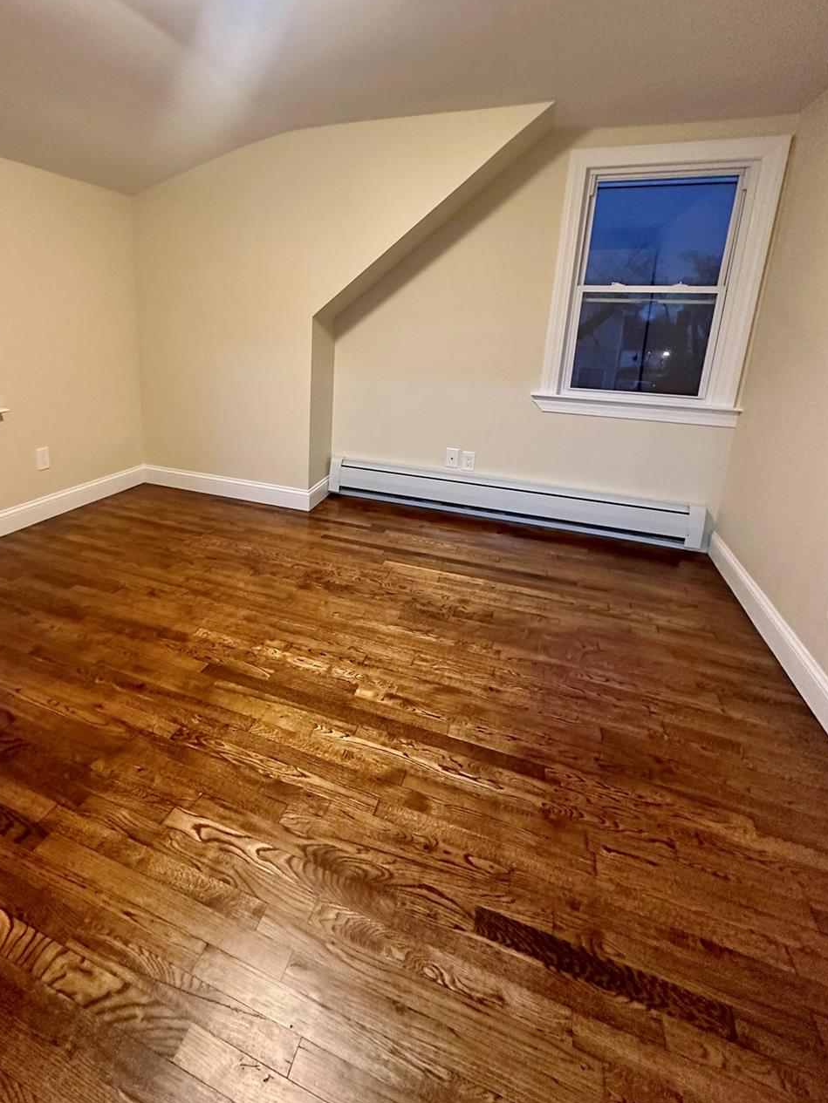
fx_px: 542
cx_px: 335
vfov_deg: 90.1
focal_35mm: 17
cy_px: 451
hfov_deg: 74.0
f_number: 2.2
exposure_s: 1/60
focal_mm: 2.22
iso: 500
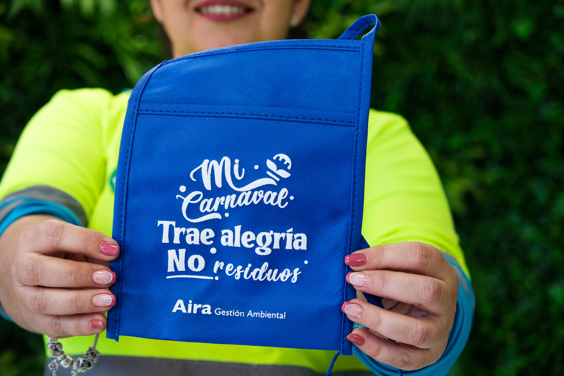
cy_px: 188
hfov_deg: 24.5
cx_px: 282
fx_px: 1300
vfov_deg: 16.5
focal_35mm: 83
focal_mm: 55
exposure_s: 1/250
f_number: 4
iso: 1250
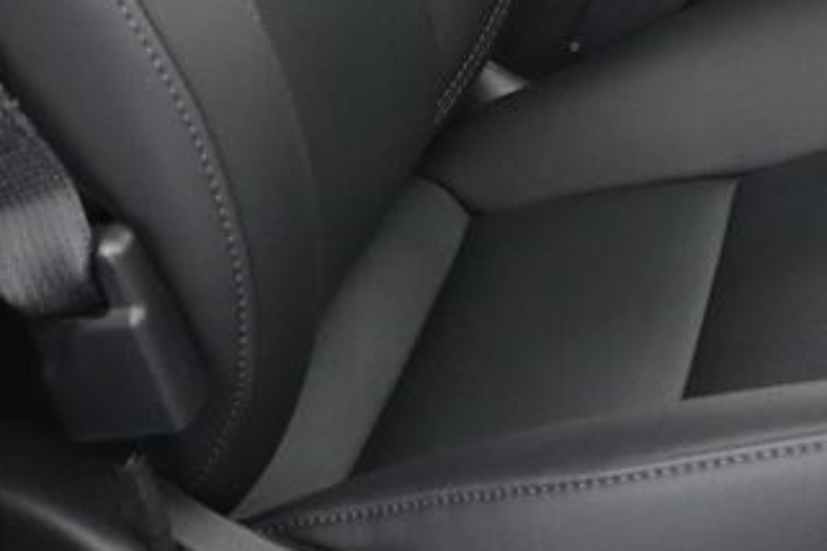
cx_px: 894
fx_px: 2779
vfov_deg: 10.6
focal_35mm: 121
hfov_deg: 16.4
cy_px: -453
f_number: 3.5
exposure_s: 1/20
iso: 1600
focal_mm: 16
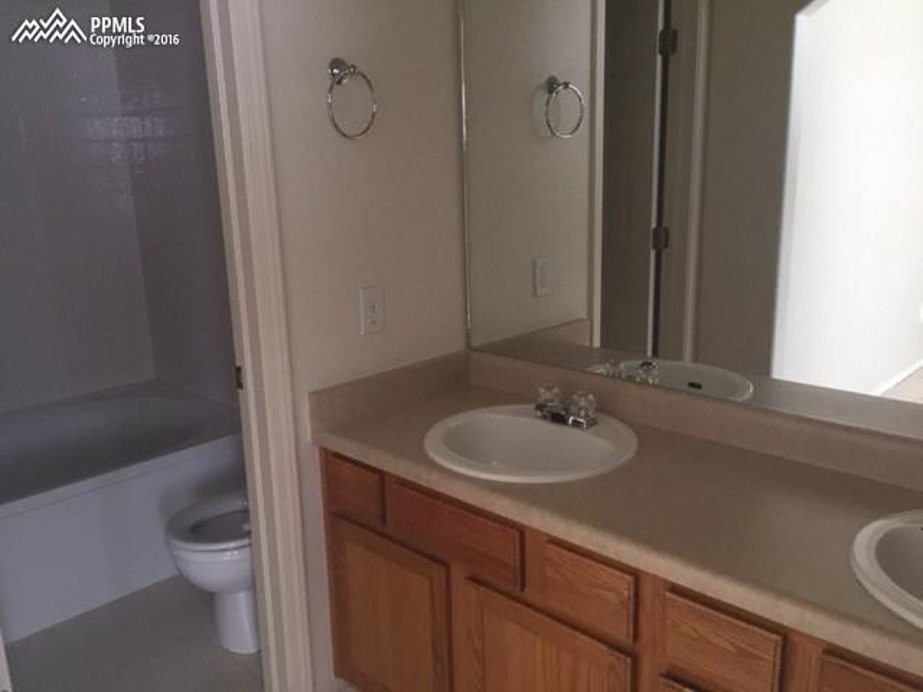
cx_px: 462
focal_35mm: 29
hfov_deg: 61.7
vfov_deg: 48.2
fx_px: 773
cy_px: 346
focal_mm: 4.15
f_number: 2.2
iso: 64
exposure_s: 1/30
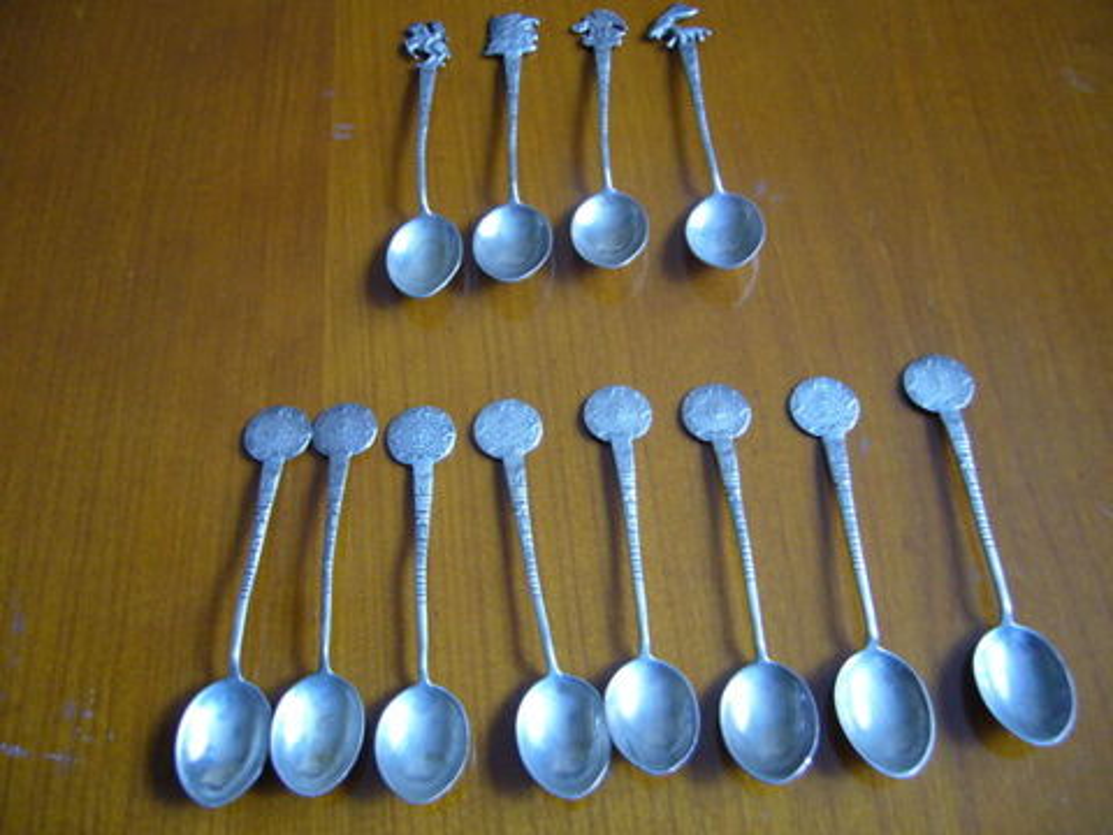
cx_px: 556
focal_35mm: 35
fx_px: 1125
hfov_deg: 52.6
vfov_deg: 40.7
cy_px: 418
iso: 200
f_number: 2.8
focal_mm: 5.8
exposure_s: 1/10
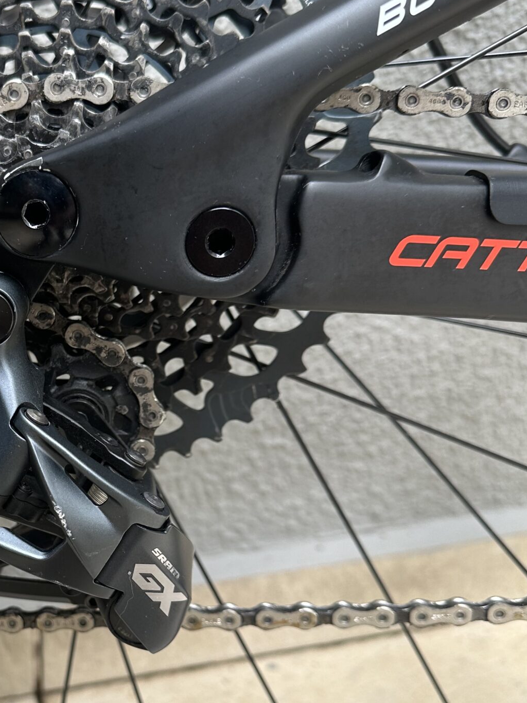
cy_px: 416
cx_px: 38
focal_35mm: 45
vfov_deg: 41.9
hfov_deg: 30.5
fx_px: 913
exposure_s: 1/176
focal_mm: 6.86
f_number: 1.78
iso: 64
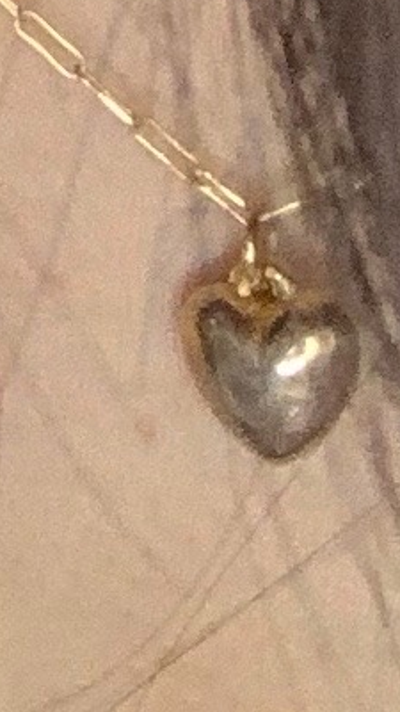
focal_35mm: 269
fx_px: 5072
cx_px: -510
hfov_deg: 4.4
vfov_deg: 6.9
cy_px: -1750
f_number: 2.2
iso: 125
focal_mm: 2.87
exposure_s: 1/41
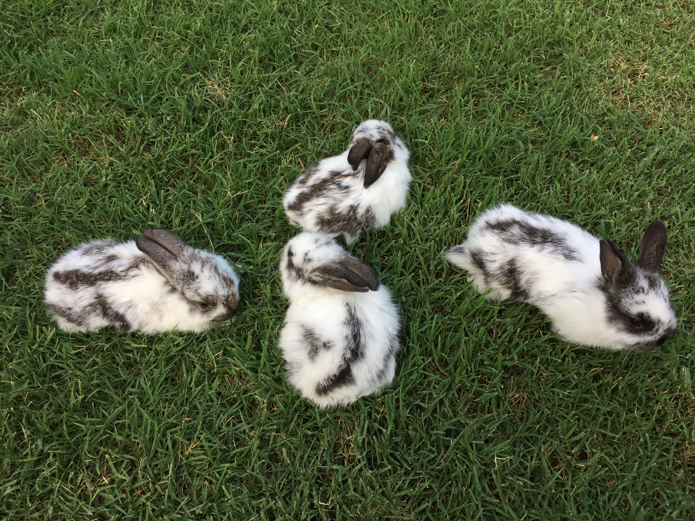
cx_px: 348
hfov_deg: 61.7
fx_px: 582
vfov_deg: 48.2
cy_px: 260
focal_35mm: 29
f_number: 2.2
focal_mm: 4.15
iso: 32
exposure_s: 1/297
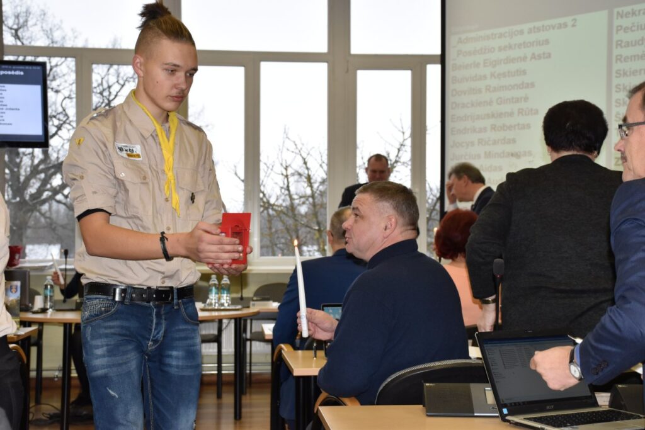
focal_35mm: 57
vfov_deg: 23.8
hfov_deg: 35.0
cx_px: 322
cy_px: 215
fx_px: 1021
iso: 800
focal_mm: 38
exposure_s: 1/125
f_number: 5.6
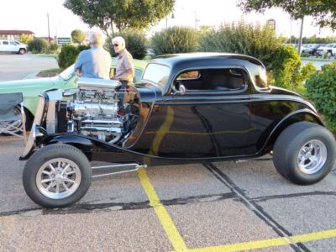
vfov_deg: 40.7
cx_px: 168
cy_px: 126
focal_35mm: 35
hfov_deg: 52.6
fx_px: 340
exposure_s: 1/100
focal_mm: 6.2
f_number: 2.8
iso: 250
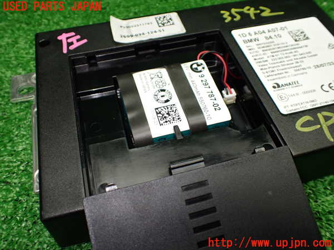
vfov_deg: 46.8
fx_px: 289
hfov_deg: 60.0
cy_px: 125
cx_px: 167
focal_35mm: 30
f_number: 2.3
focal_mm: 5.4
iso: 320
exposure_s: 1/125
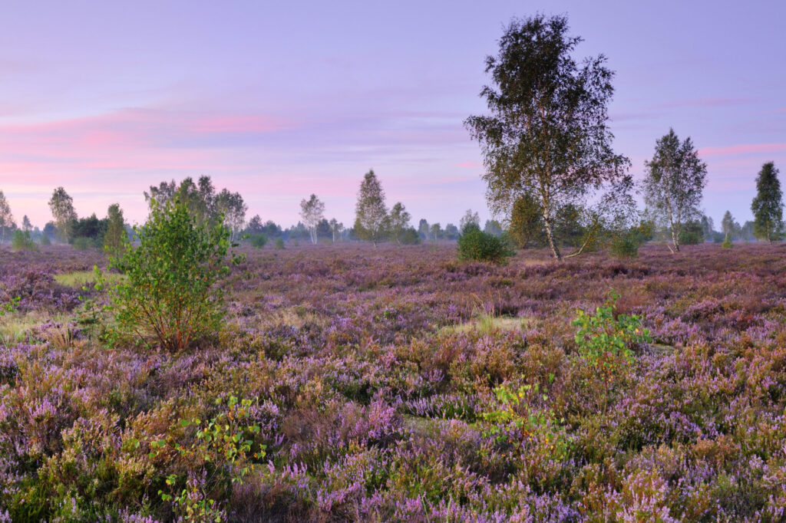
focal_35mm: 39
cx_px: 393
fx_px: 851
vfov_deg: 34.2
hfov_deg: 49.6
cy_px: 262
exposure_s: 5
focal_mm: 26
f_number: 13
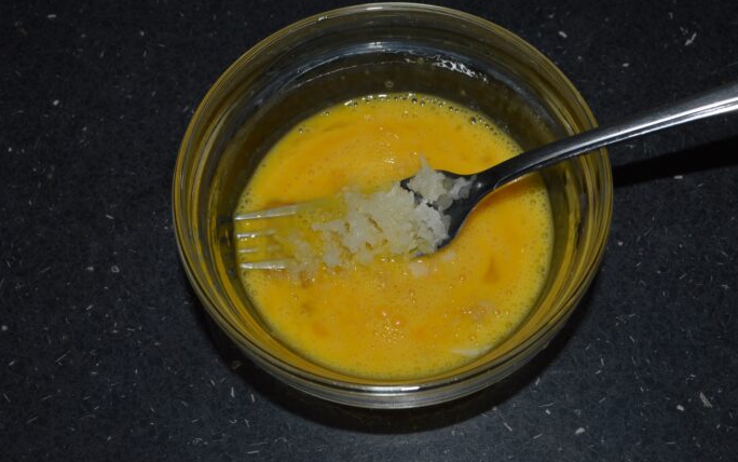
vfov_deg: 25.9
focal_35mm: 50
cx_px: 372
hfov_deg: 40.3
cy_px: 220
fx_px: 1006
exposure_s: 1/60
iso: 100
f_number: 8
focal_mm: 32
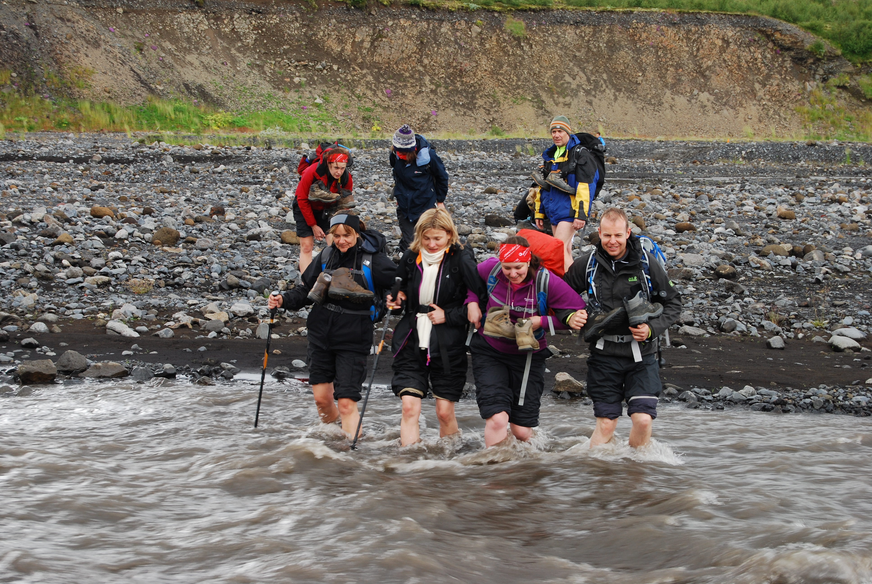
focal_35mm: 82
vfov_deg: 16.6
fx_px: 2001
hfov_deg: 24.6
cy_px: 292
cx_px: 436
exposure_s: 1/60
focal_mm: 55
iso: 200
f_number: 8
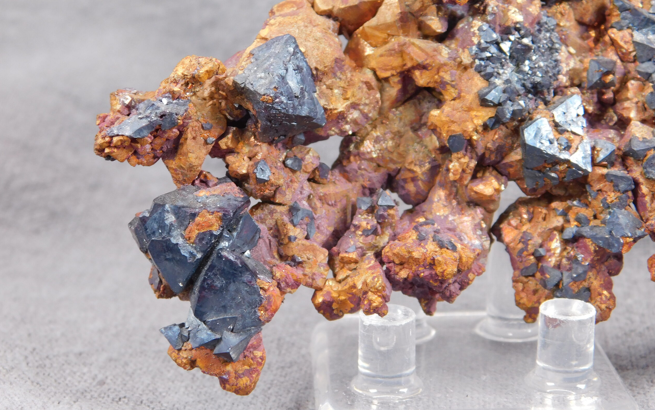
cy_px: 193
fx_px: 1268
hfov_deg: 29.0
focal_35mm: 71
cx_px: 330
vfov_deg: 18.4
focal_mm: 11.7
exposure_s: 1/50
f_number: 4.2
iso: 125
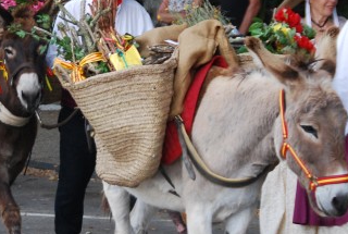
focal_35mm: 293
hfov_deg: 7.0
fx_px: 2839
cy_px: 34
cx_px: 56
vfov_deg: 4.7
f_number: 5
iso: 400
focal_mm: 70
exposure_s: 1/250
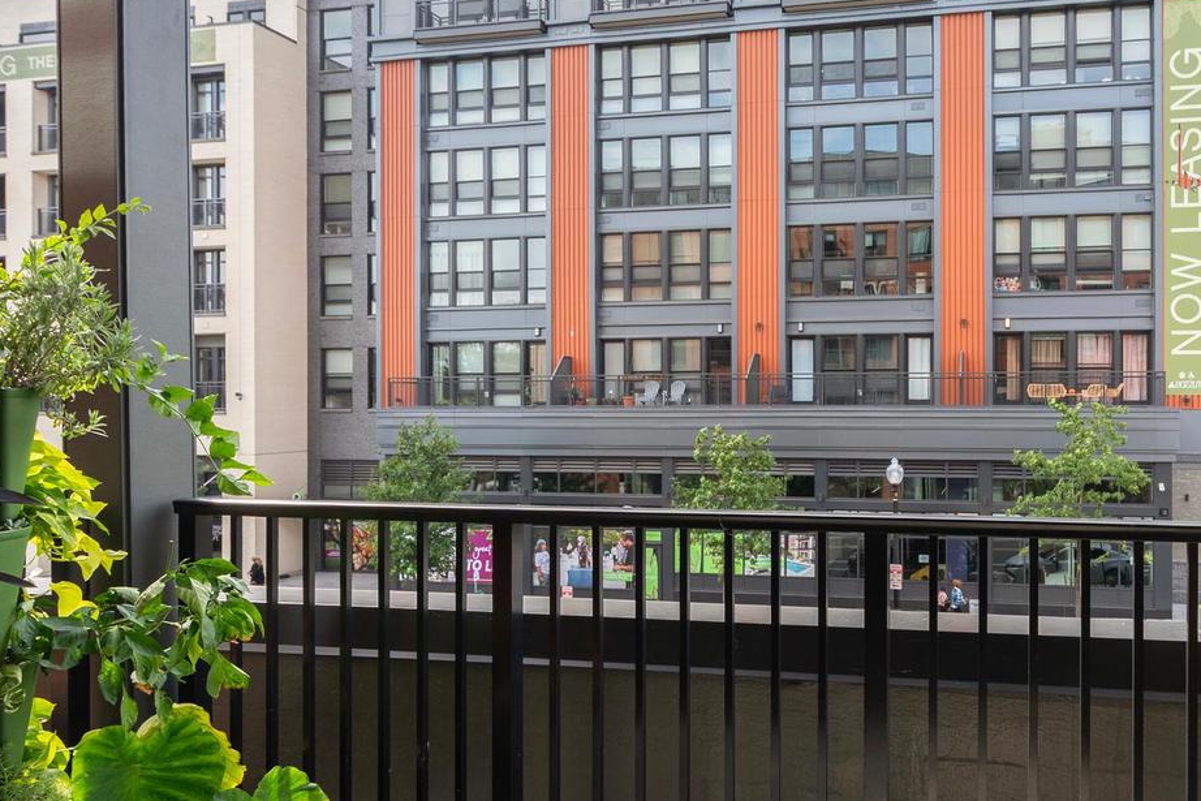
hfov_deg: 68.4
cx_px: 847
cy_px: 424
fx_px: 834
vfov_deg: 51.3
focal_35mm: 25
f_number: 8
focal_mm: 16
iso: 800
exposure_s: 1/200
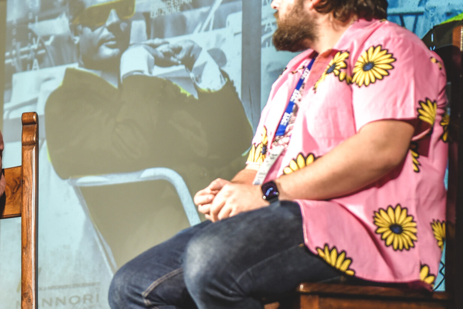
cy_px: 160
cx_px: 39
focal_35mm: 145
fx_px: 1865
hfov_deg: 14.0
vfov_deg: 9.5
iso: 800
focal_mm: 70
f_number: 2.8
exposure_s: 1/125
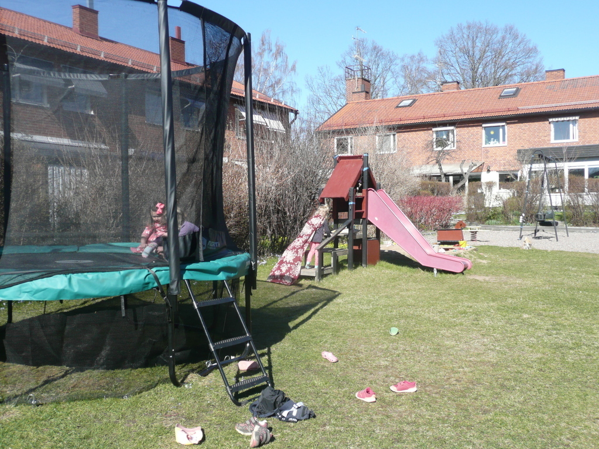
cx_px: 300
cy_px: 224
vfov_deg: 39.7
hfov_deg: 51.4
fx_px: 623
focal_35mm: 36
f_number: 3.7
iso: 100
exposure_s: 1/500
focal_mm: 5.8
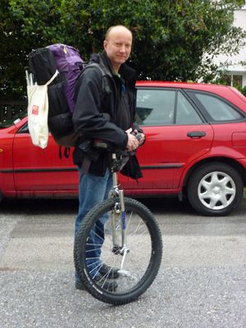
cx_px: 123
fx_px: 625
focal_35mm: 66
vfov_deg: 29.4
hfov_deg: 22.3
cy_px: 164
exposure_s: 1/40
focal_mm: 11.7
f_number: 5.3
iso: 400
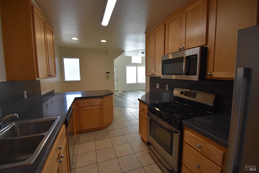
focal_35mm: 15
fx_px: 108
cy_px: 86
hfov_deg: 100.4
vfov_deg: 77.3
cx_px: 130
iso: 800
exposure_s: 1/160
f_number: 6.3
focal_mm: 10
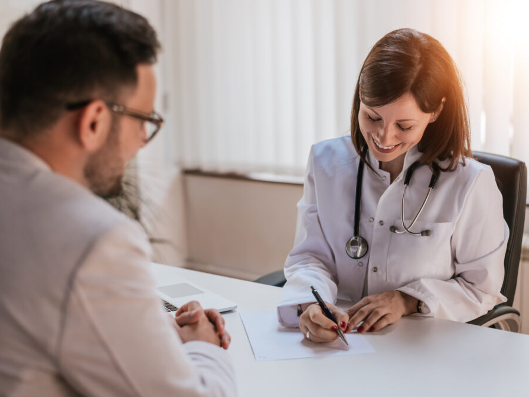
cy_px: 196
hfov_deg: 34.9
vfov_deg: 26.6
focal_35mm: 55
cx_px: 277
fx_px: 841
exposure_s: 1/640
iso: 320
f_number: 2.2
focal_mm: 50
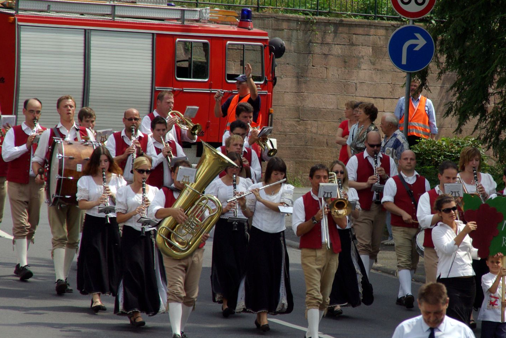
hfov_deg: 4.8
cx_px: 354
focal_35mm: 430
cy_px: 183
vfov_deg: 3.2
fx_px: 6050
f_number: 8
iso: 400
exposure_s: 1/750
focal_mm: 200
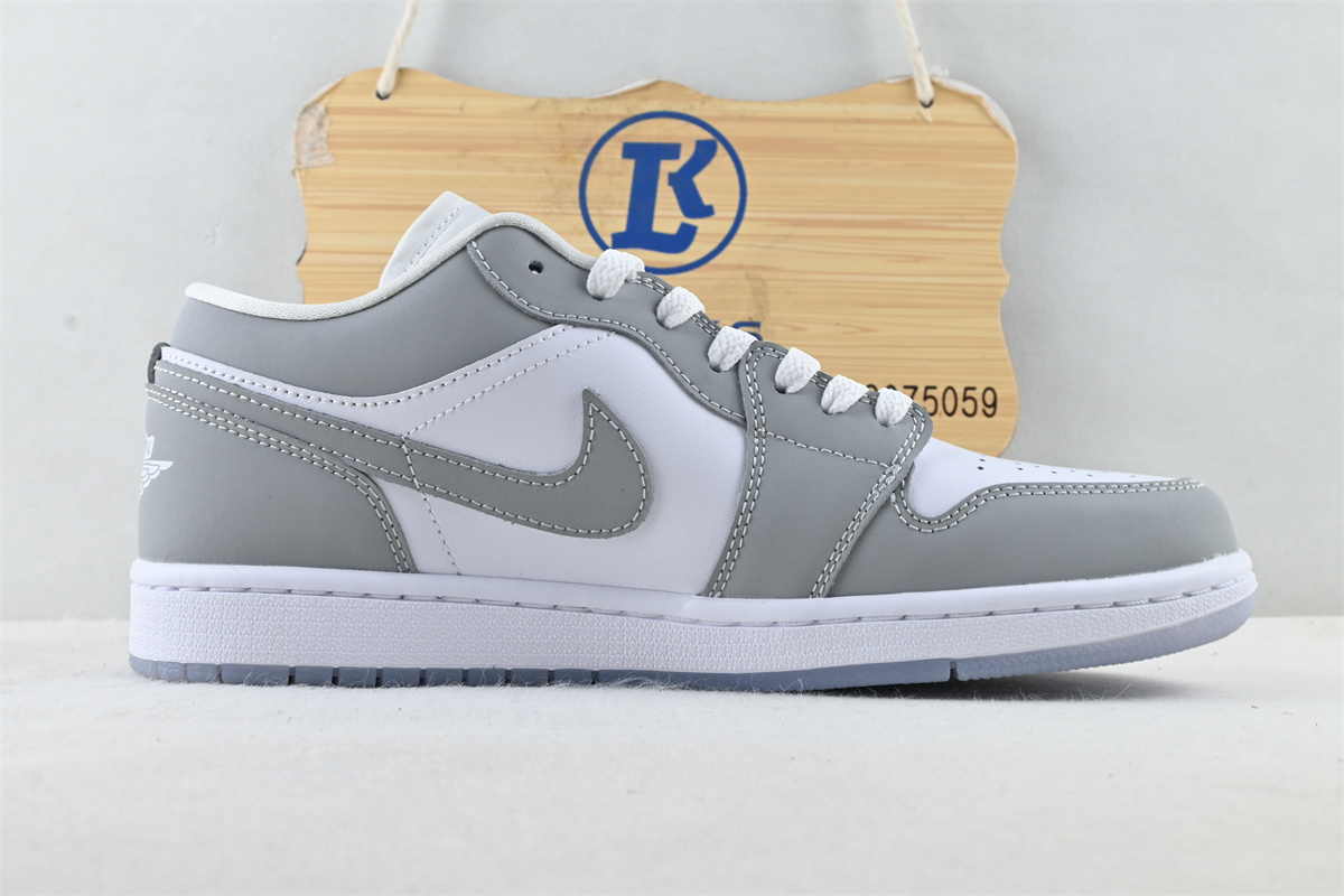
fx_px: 1540
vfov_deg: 32.4
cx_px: 672
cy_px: 448
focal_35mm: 41
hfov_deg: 47.2
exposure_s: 1/13
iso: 100
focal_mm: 27.5
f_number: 10
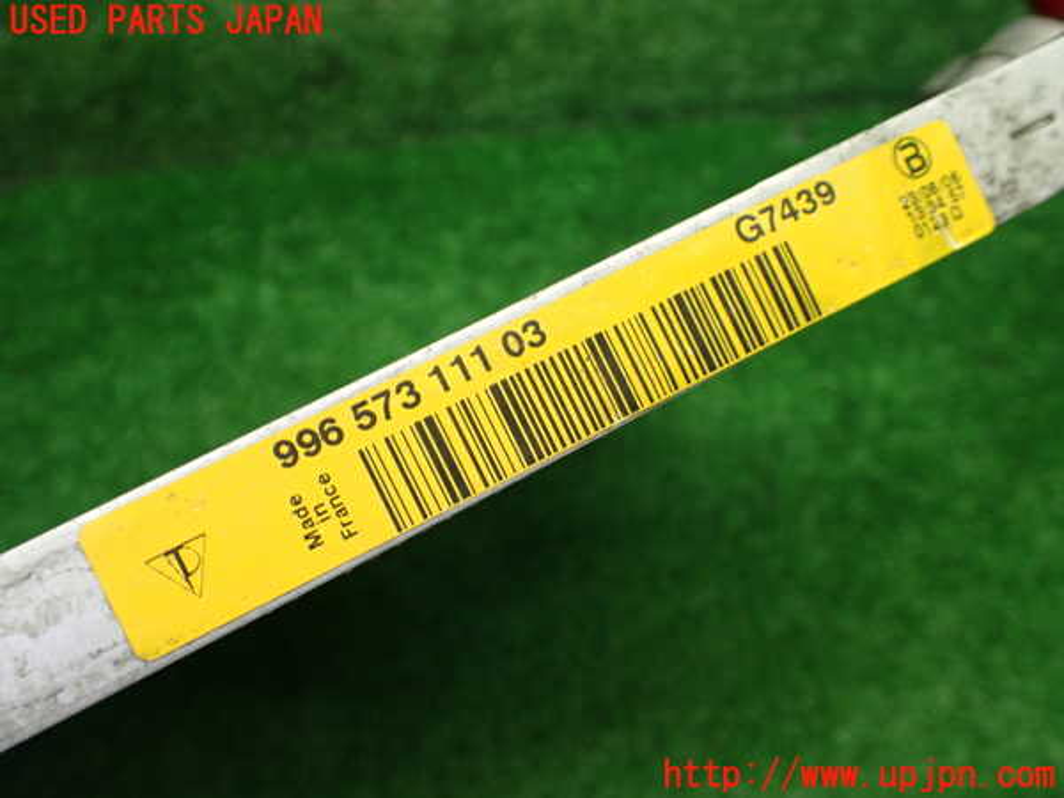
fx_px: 922
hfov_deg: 60.0
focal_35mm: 30
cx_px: 532
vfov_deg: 46.8
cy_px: 399
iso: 400
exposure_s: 1/125
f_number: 2.3
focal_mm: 5.4
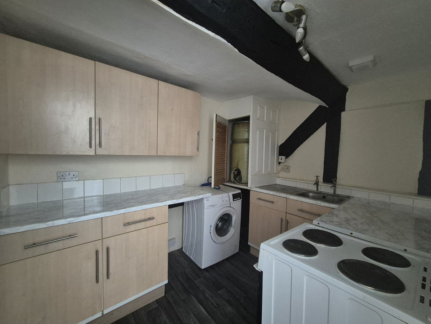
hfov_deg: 106.2
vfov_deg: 89.9
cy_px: 162
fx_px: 162
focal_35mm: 13
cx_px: 216
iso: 1250
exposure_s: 1/33
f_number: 2.2
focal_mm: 2.2
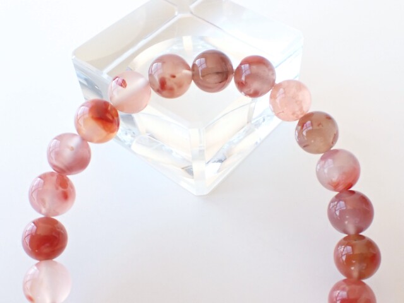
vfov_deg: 46.8
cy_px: 152
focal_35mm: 30
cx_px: 202
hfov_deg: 60.0
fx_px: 350
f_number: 3.2
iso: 250
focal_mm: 5.4
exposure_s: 1/125
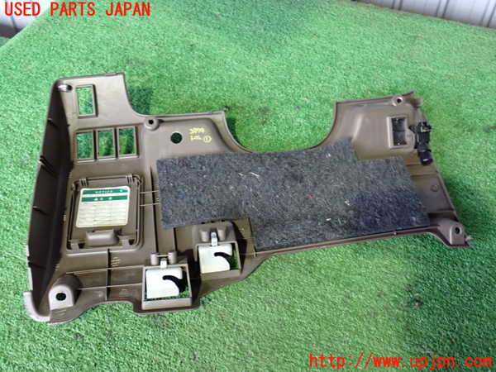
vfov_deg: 37.7
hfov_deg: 49.0
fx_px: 544
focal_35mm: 38
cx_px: 248
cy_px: 186
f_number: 2.7
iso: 800
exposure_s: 1/30
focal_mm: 6.83
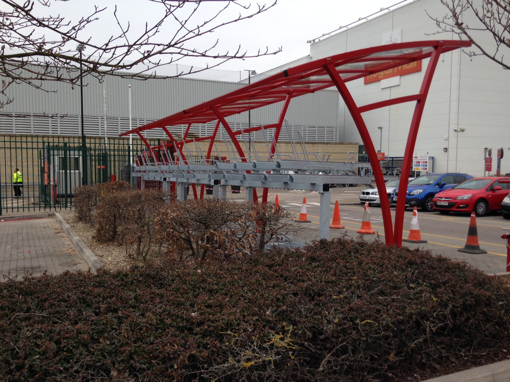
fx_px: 486
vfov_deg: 42.9
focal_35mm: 33
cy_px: 191
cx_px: 255
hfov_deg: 55.4
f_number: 2.4
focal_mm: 4.12
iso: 50
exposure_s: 1/602
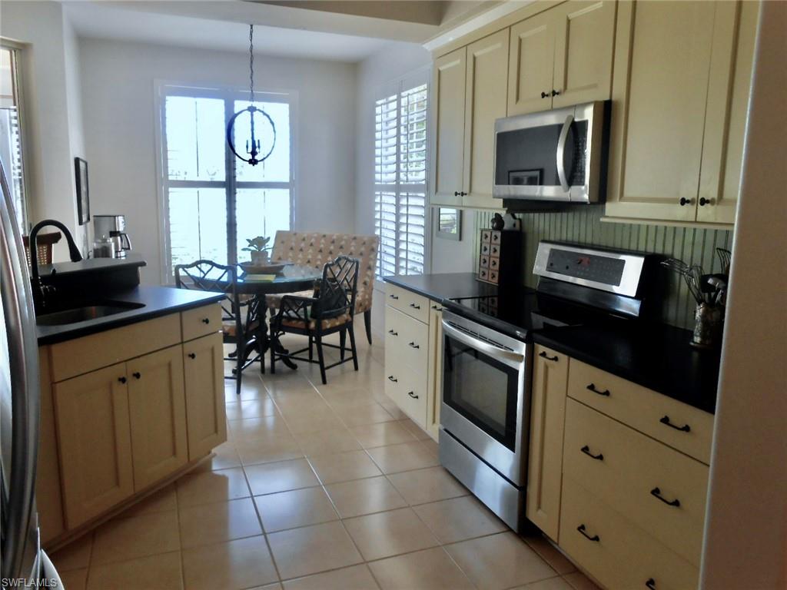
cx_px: 394
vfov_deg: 53.1
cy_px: 295
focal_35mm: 26
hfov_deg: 67.3
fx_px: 591
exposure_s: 1/30
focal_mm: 4.6
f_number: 3.5
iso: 100
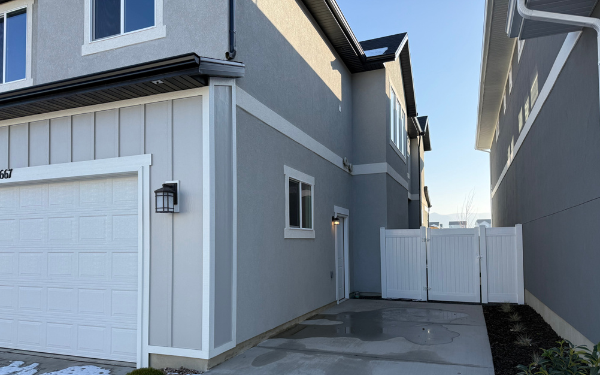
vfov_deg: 47.3
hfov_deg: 70.4
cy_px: 228
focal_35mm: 26
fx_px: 425
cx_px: 299
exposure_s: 1/1812
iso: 100
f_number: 1.78
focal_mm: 6.76
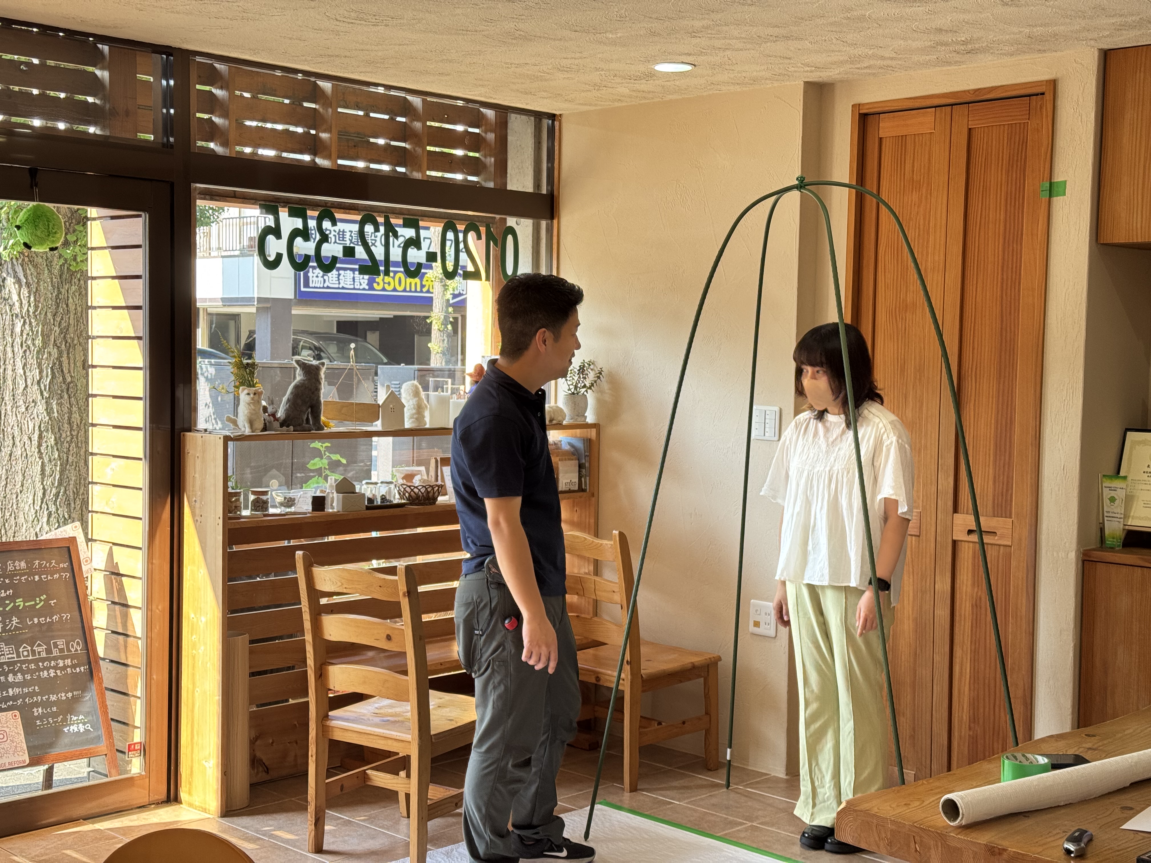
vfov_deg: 30.3
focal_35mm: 48
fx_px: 1596
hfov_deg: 39.7
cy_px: 432
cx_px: 576
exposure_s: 1/121
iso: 64
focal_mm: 6.76
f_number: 1.78
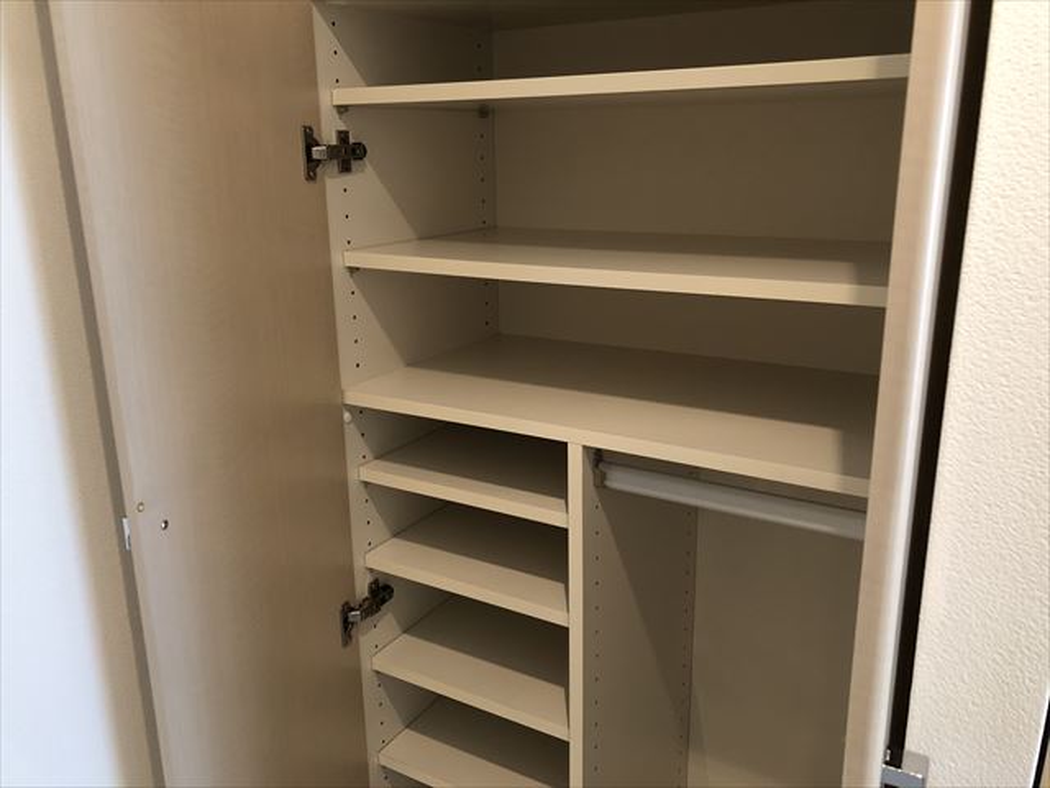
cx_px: 525
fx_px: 849
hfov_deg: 63.4
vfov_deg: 49.7
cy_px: 394
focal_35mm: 28
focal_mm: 3.99
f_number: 1.8
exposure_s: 1/17
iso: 100
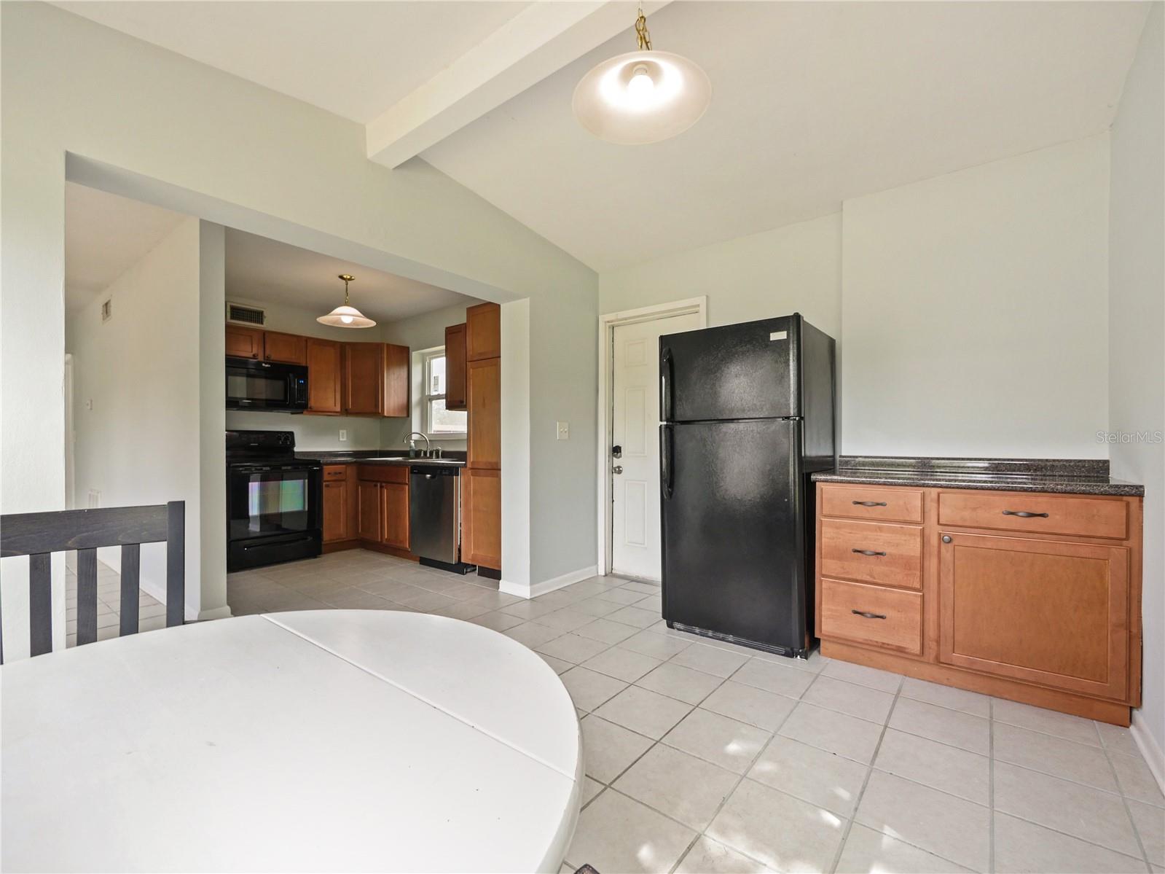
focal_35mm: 14
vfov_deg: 85.7
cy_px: 437
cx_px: 582
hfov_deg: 102.1
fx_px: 471
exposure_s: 1/60
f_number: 4
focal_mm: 7
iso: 500
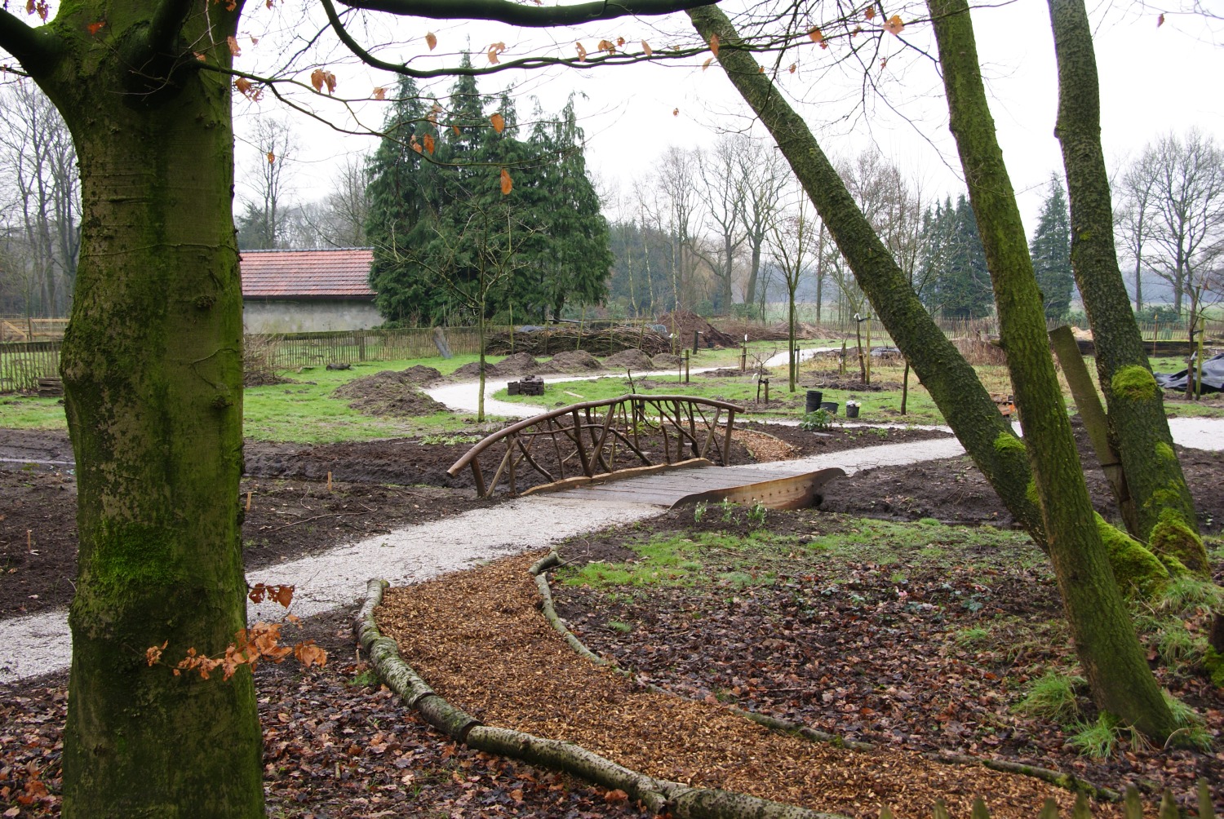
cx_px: 612
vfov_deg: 37.0
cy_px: 410
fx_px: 1225
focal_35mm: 36
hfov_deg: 53.1
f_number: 5.6
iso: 100
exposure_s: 1/30
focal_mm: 24
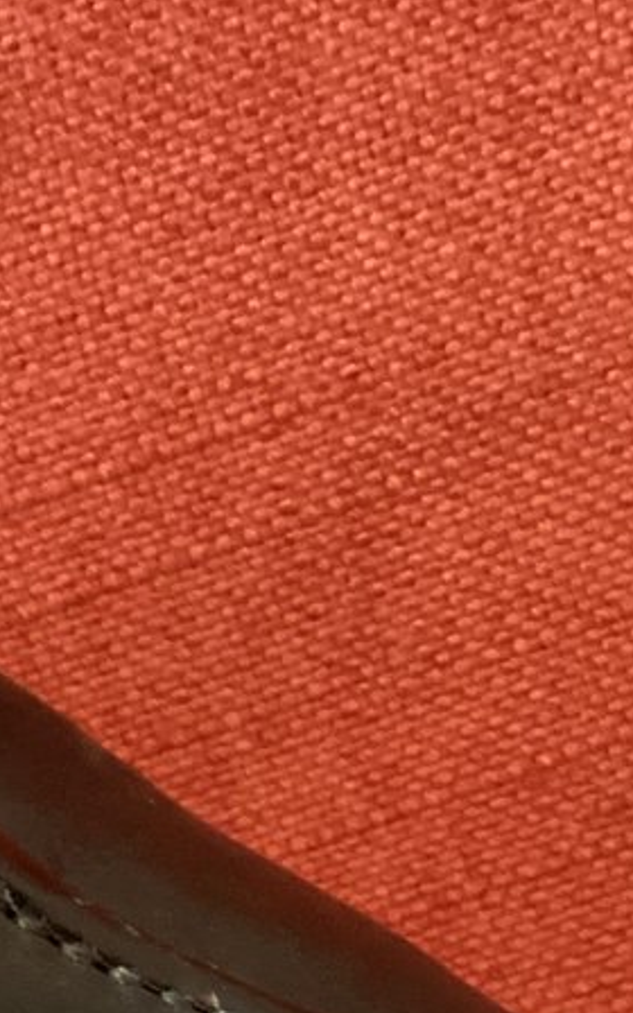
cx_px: -177
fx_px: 3064
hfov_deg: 11.5
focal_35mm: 111
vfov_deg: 17.8
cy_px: 1236
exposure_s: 1/30
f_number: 2.4
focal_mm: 3.3
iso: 500
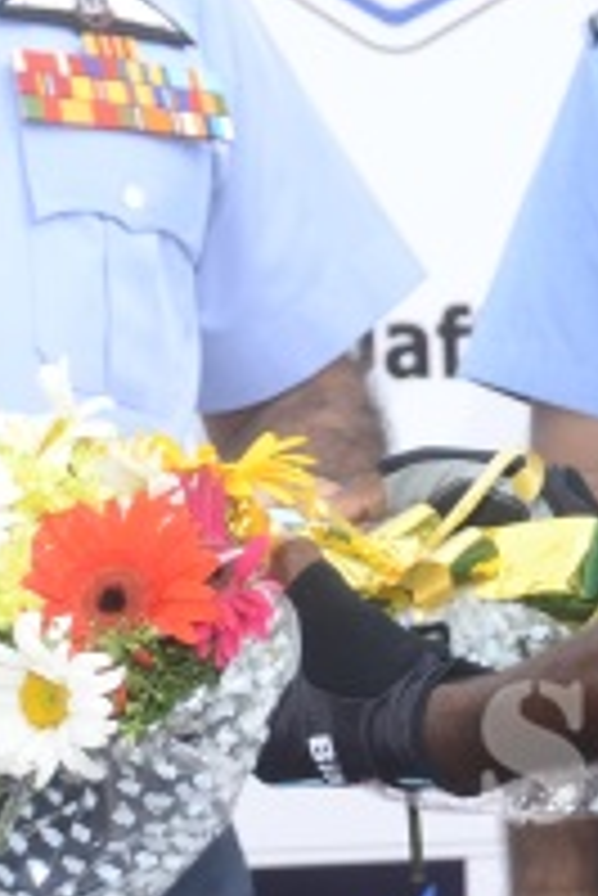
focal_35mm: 200
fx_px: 4974
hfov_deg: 6.9
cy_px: -16
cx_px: 270
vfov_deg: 10.2
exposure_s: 1/200
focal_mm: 38
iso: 200
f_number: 5
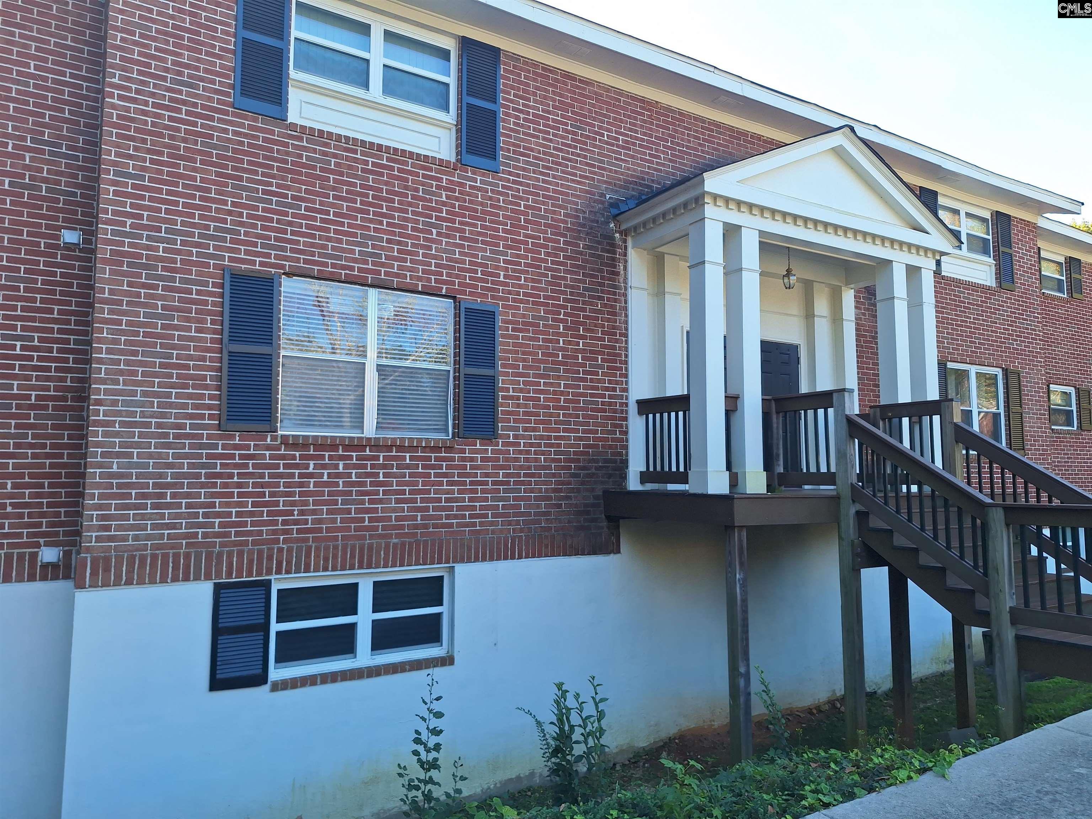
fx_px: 726
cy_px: 410
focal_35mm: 23
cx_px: 546
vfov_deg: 58.9
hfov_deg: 73.9
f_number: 1.8
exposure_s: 1/369
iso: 40
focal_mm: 5.54
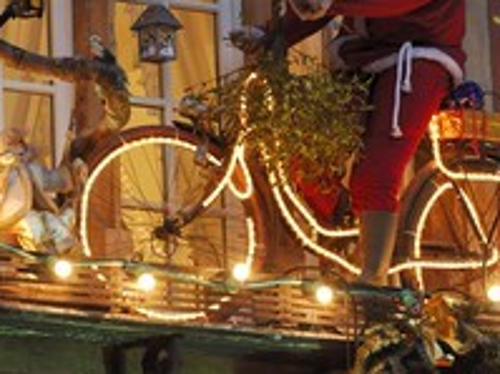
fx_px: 7059
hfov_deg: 4.1
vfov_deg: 3.0
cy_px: 110
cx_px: 235
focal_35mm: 489
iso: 100
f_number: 6.3
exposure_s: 1/1.25
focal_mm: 160
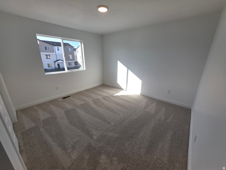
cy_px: 85
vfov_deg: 89.9
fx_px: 85
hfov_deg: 106.2
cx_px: 113
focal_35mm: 13
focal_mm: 2.2
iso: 40
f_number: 1.9
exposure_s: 1/367
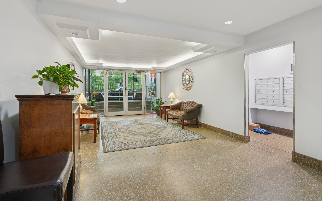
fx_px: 149
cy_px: 89
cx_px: 162
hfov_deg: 94.4
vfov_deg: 67.8
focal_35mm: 17
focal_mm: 16
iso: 100
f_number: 11
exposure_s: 1.3
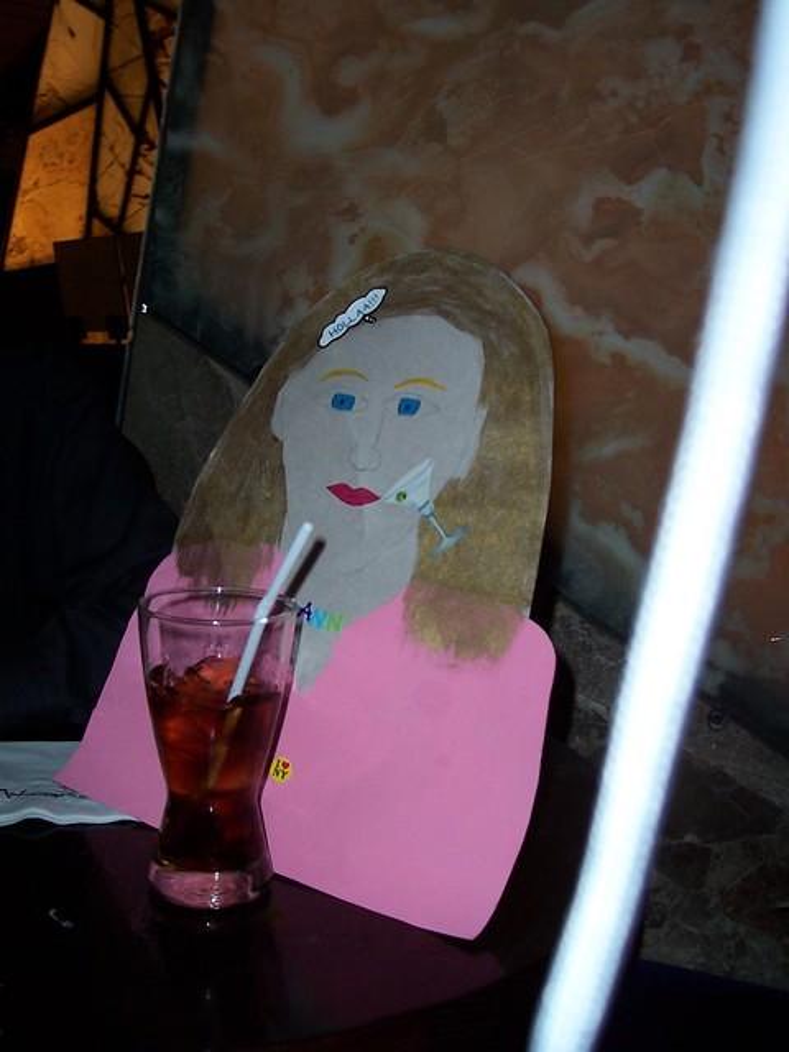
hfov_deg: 38.7
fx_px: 1124
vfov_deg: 50.1
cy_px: 526
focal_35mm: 37
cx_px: 394
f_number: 2.8
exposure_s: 1/60
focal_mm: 5.6
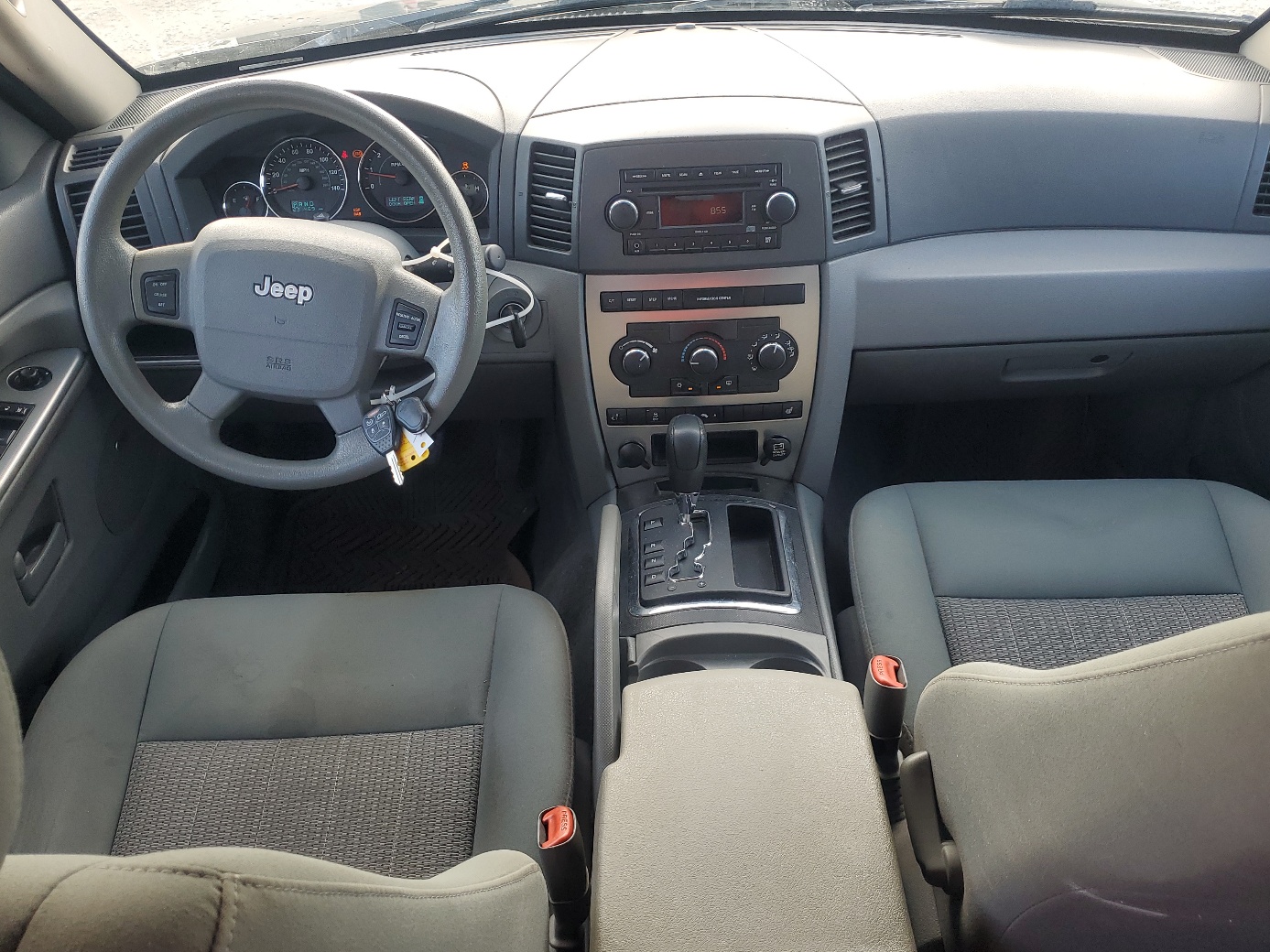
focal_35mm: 30
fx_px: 1101
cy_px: 516
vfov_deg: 46.7
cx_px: 645
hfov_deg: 60.0
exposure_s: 1/167
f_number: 1.5
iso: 50
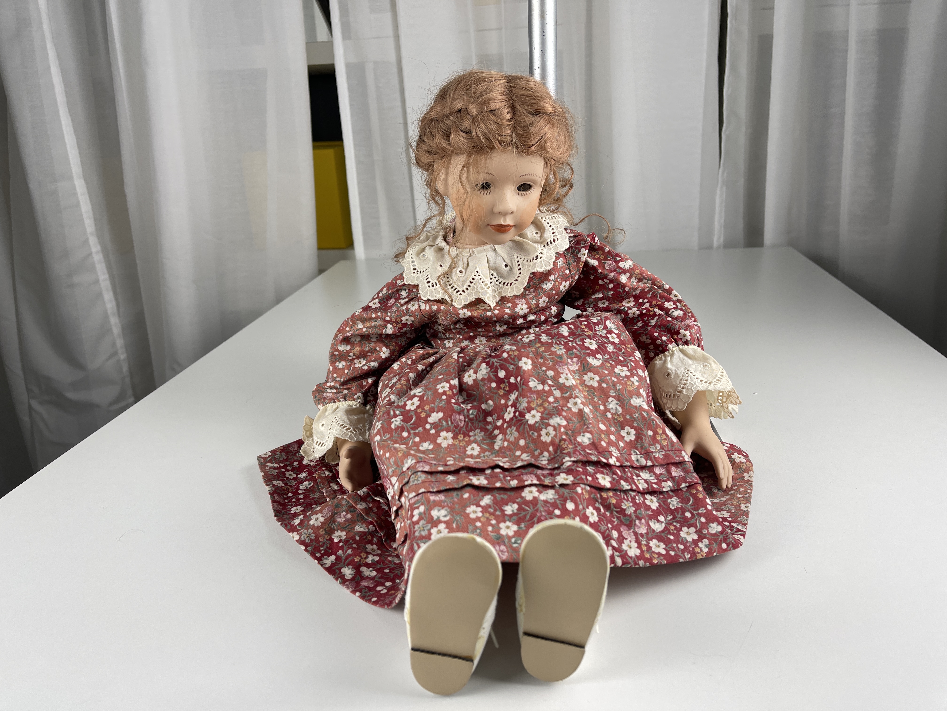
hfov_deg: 69.4
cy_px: 356
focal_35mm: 25
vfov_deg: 54.9
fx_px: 684
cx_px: 474
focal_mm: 5.1
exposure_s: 1/111
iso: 32
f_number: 1.6
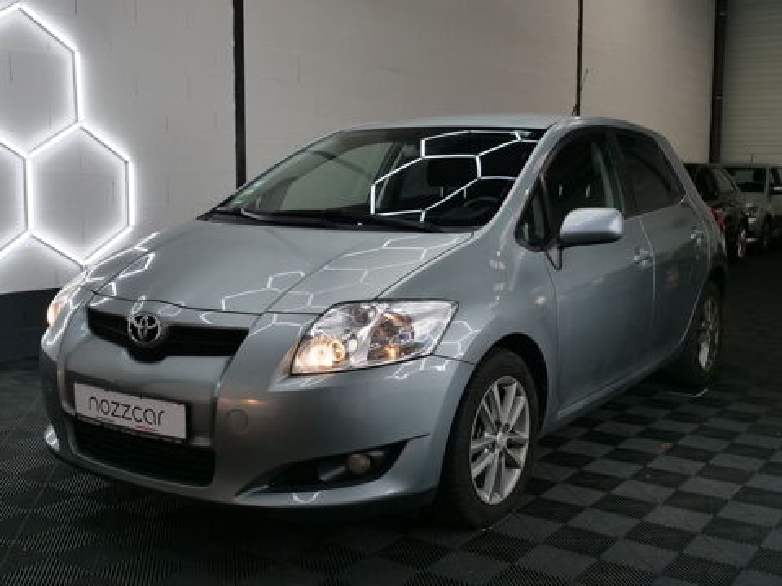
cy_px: 293
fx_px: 904
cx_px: 391
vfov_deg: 36.0
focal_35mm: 40
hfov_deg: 46.8
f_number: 5.6
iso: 500
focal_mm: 20
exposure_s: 1/60
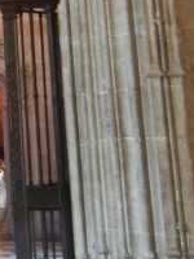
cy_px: -89
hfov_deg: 12.1
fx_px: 859
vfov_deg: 16.1
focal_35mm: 115
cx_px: -120
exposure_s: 1/15.3
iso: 400
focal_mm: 5.4
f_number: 3.5
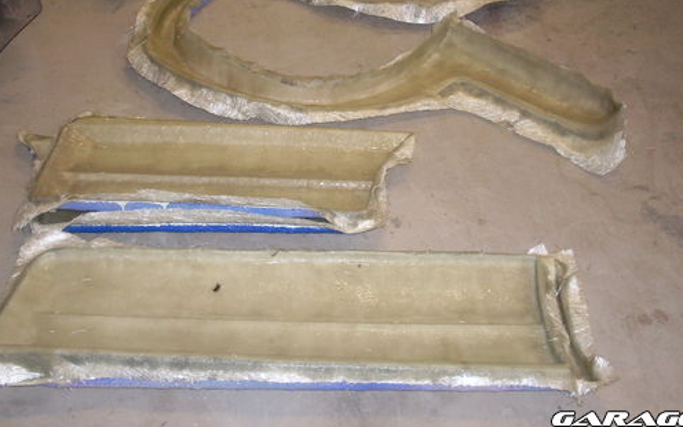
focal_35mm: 52
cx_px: 347
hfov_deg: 38.9
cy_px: 102
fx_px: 968
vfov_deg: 24.6
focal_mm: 6.3
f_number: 2.8
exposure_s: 1/45
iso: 100
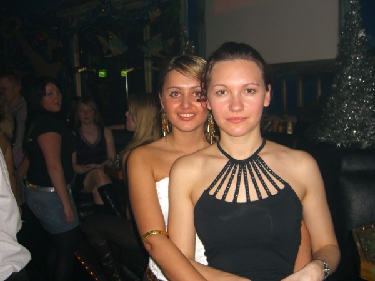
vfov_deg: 37.7
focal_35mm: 38
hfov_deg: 49.0
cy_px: 140
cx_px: 188
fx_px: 412
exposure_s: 1/60
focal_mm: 7.9
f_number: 2.8
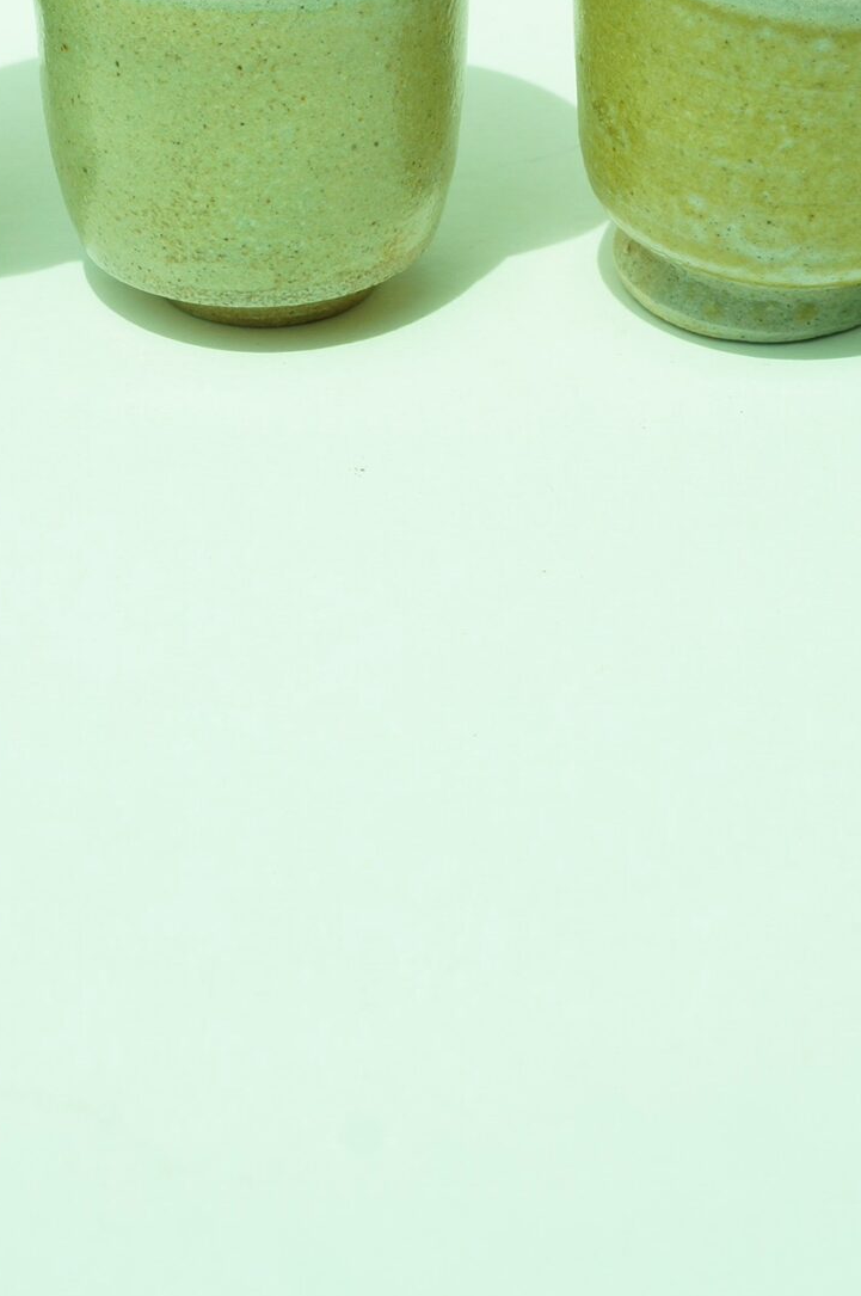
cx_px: 310
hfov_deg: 14.8
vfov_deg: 21.1
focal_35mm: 92
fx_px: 3308
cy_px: -119
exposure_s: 1/200
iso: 100
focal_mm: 26
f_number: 9
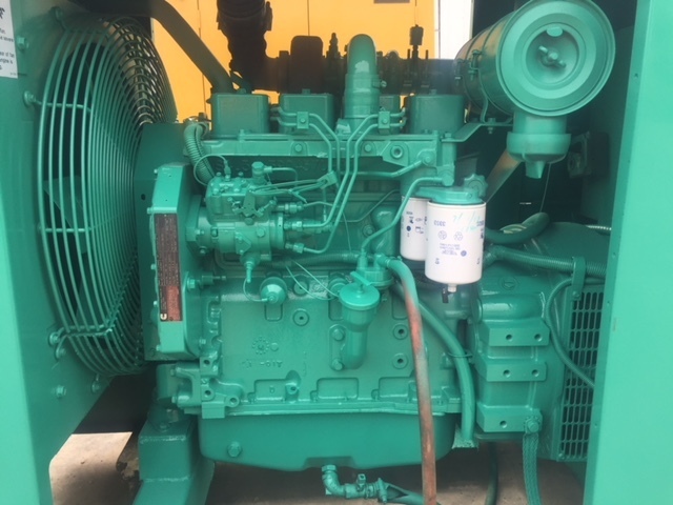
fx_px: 564
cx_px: 336
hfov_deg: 61.7
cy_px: 252
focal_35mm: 29
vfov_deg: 48.2
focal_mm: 4.15
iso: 32
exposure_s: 1/465
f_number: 2.2
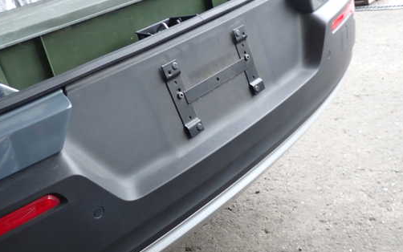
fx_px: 417
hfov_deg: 51.5
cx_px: 192
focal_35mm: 38
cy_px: 148
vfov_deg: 33.5
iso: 200
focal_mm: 5.4
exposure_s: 1/60
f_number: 2.3
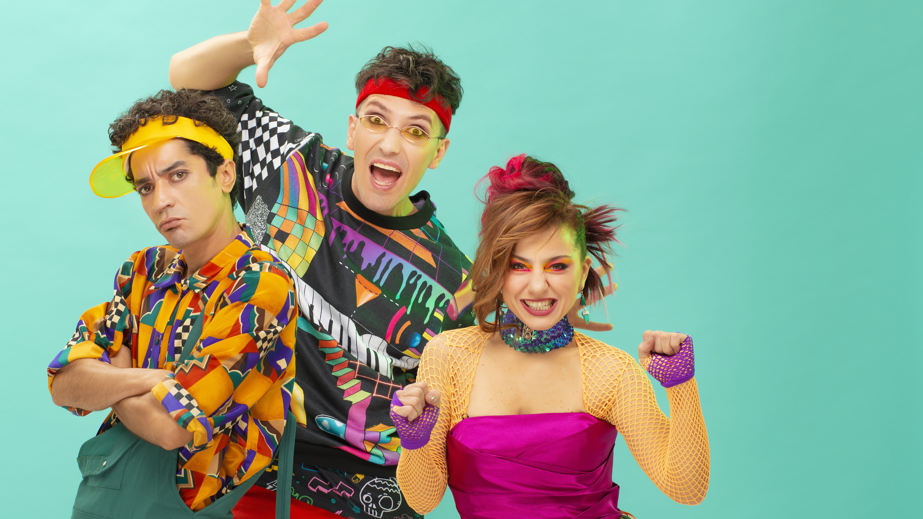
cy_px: 314
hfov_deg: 19.6
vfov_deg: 11.1
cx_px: 377
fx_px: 2668
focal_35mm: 109
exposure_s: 1/125
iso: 100
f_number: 8
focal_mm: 86
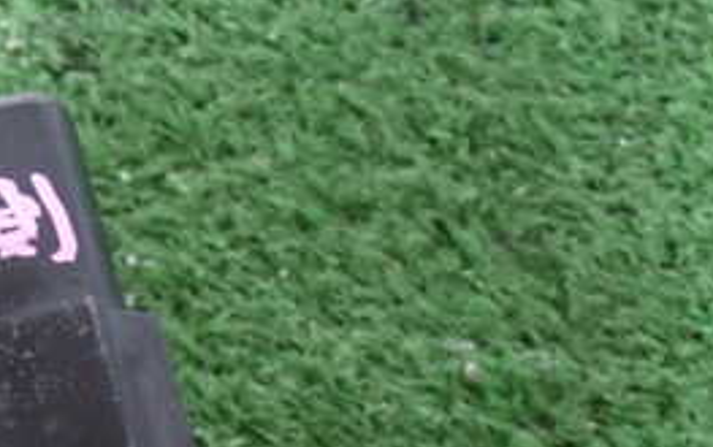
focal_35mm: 140
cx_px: -62
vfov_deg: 9.3
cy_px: 536
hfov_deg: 14.6
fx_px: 2723
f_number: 3.5
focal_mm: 10.35
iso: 1000
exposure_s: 1/15
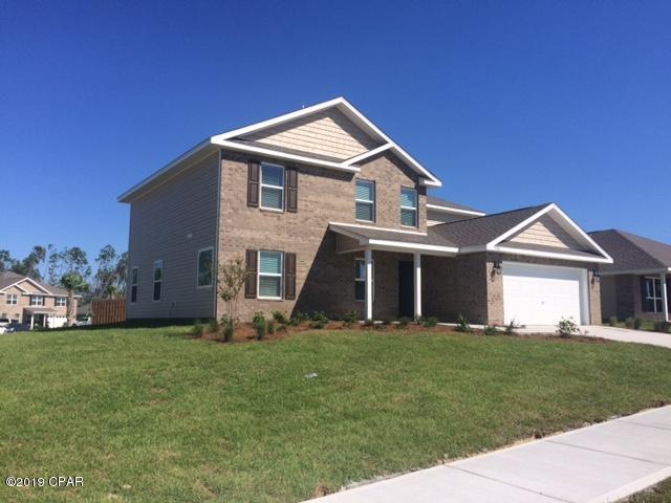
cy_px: 252
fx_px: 562
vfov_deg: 48.2
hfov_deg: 61.7
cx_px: 336
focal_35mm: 29
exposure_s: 1/2933
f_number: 2.2
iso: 32
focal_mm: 4.15
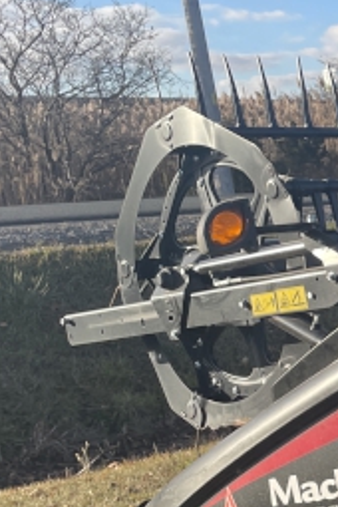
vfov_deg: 23.8
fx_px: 1197
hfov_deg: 13.6
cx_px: 682
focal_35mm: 85
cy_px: 330
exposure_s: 1/1595
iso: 32
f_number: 1.6
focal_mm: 4.2
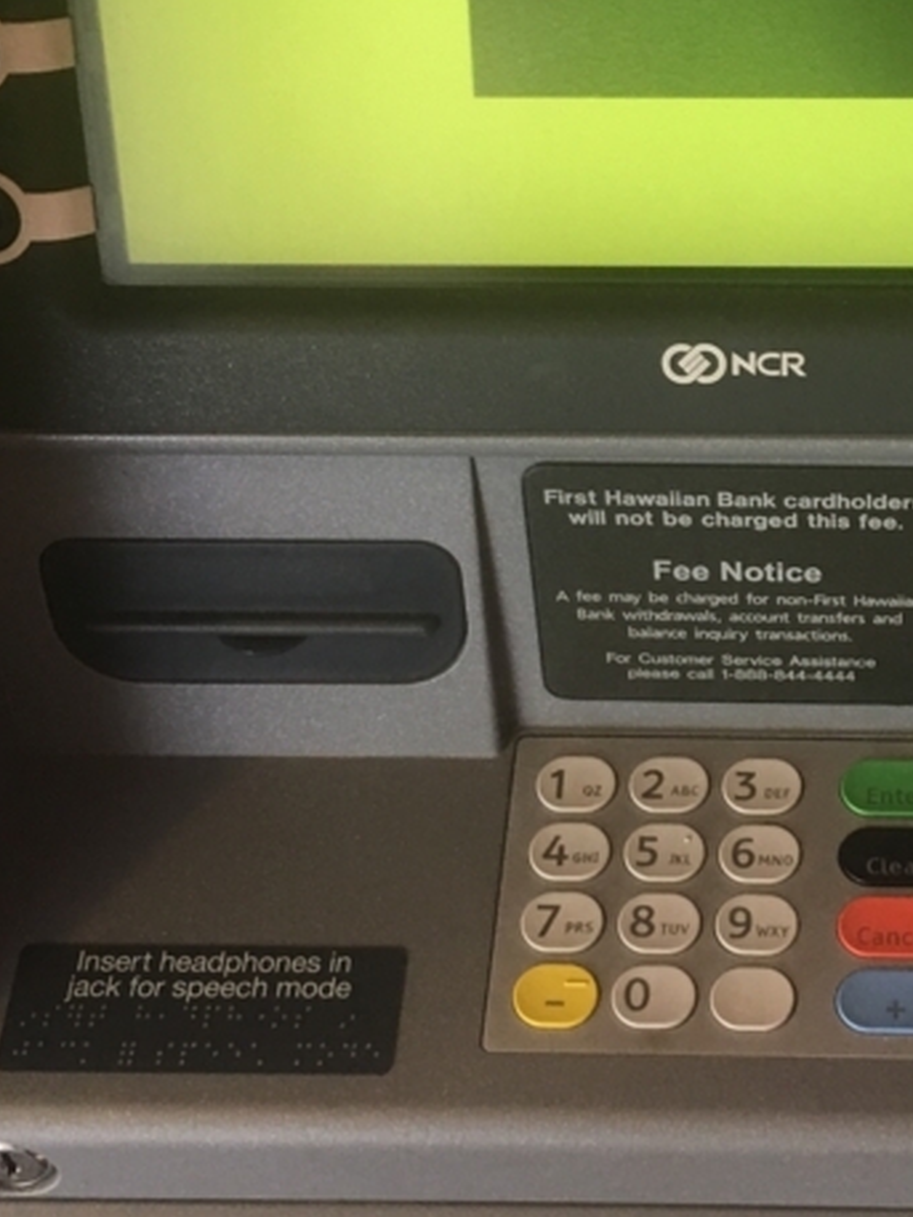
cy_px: 487
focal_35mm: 65
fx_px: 2285
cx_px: 812
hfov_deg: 22.1
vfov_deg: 29.7
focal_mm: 4.15
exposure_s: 1/15
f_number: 2.2
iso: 40
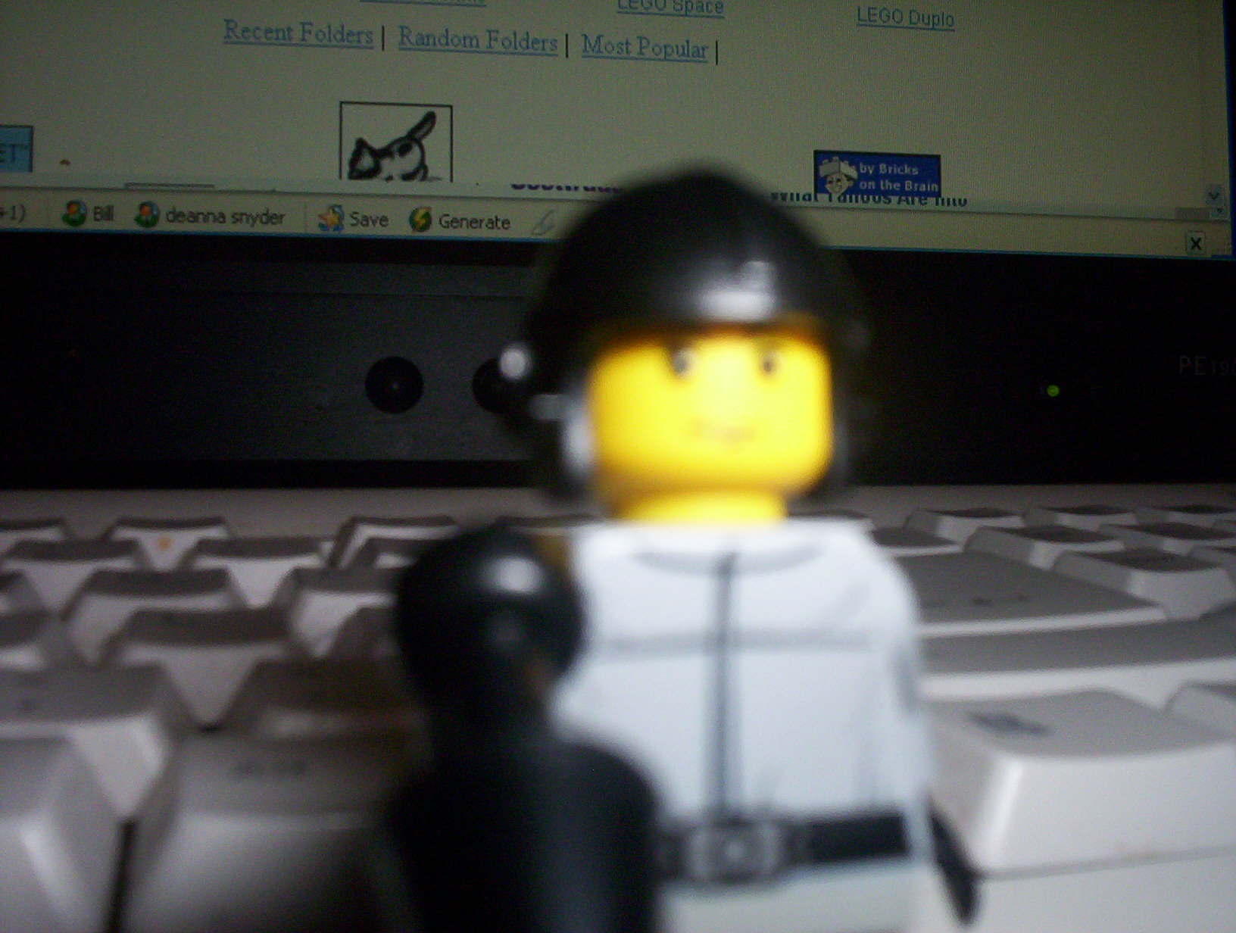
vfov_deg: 37.9
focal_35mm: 38
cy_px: 466
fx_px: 1360
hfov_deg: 48.9
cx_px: 618
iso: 140
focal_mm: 4.99
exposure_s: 1/60
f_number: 4.5
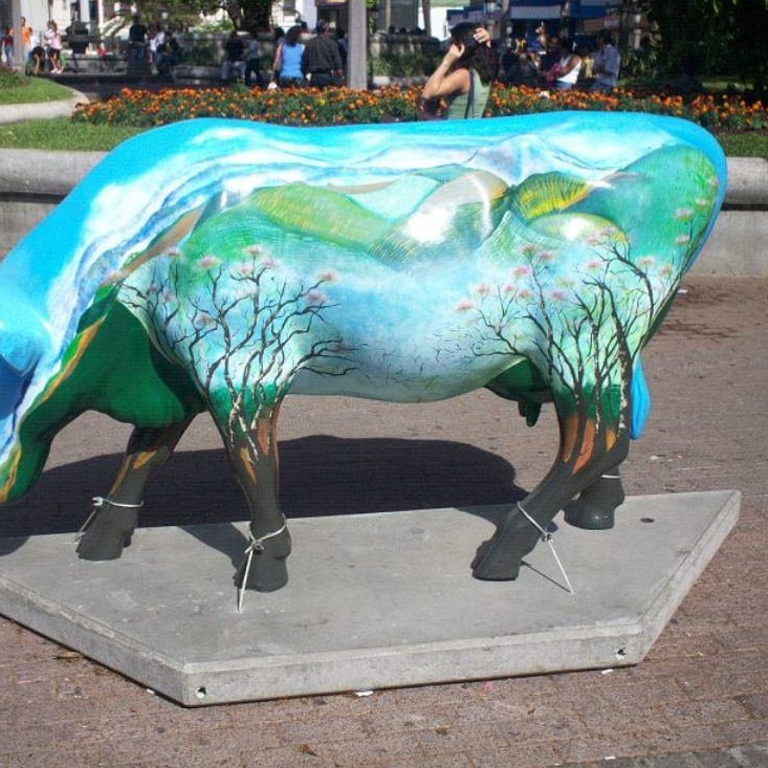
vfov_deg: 35.3
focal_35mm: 48
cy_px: 342
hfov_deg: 35.3
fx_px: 1205
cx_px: 352
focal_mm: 6
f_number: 4.5
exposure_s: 1/767
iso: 100
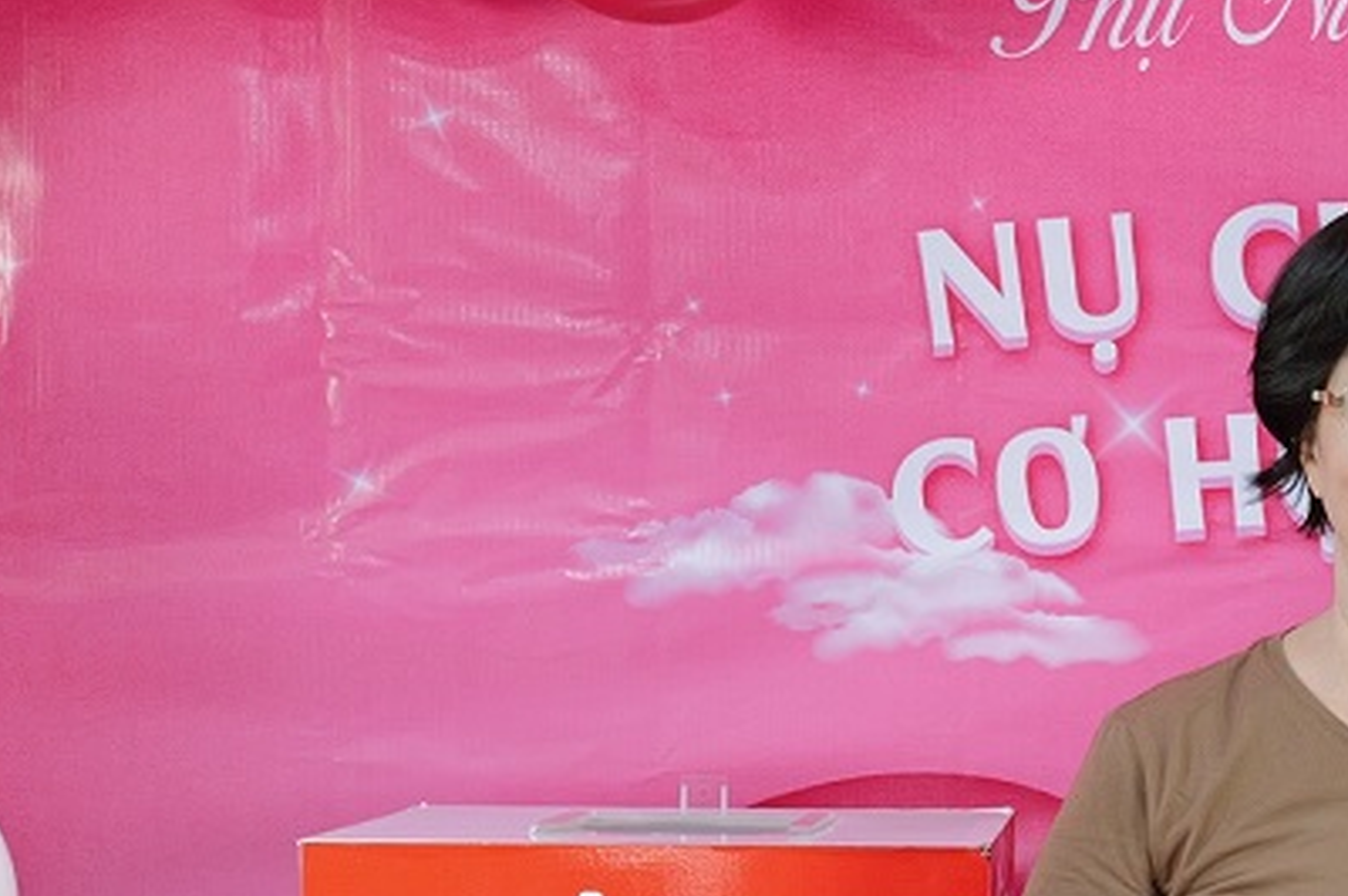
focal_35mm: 105
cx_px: 1944
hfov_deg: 17.7
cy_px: 736
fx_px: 3928
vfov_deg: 13.0
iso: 1600
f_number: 7.1
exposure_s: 1/50
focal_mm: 35
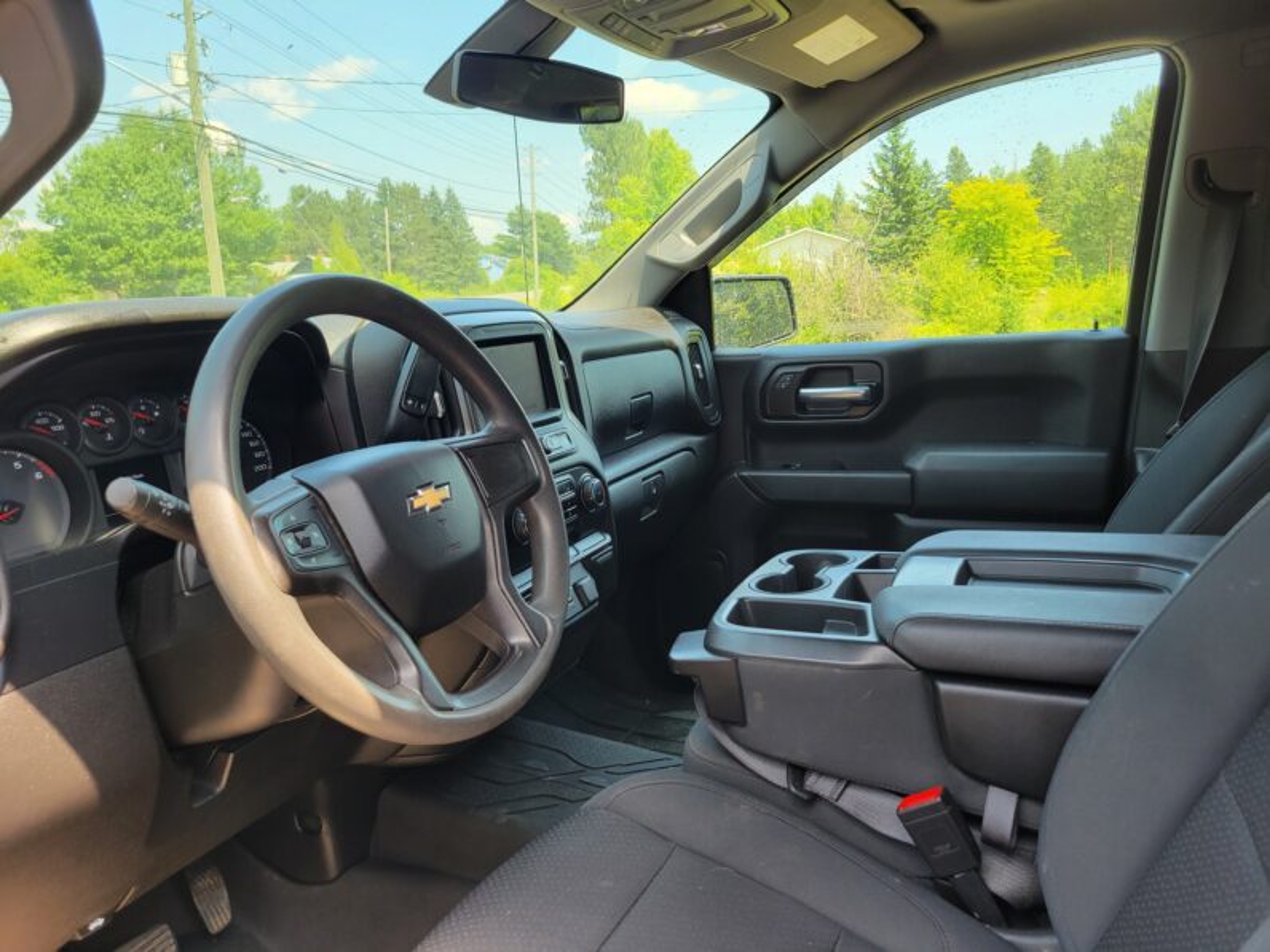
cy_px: 476
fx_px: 954
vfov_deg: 53.1
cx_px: 635
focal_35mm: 26
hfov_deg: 67.3
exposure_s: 1/172
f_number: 1.8
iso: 40
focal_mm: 5.4
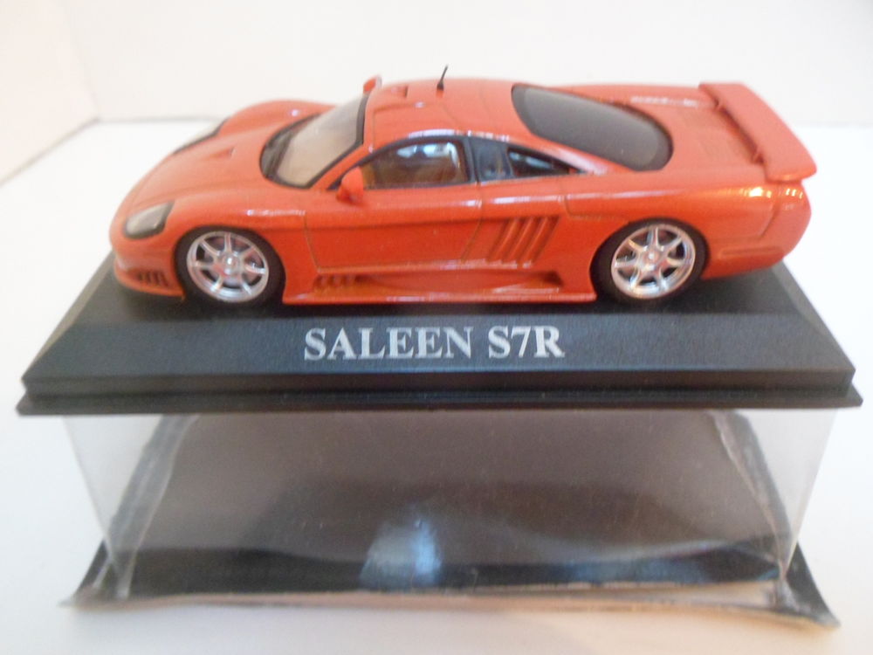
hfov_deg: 65.3
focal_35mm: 27
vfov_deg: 51.4
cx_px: 436
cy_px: 328
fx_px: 681
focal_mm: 4.9
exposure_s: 1/6
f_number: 3.3
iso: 400
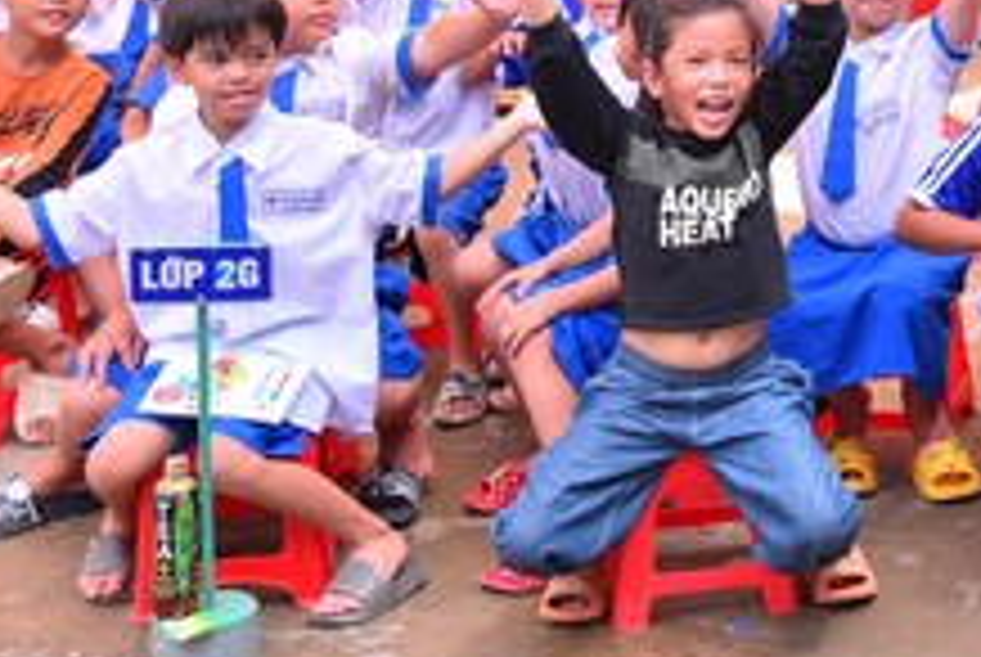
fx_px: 3247
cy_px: -173
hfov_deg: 16.5
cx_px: 1152
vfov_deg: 11.3
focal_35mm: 119
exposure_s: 1/320
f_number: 4.5
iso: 200
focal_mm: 40
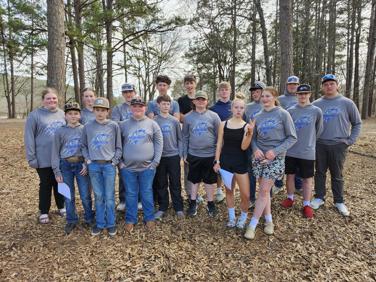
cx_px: 188
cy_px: 141
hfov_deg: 73.9
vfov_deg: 58.9
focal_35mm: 23
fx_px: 250
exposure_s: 1/180
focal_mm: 5.54
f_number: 1.8
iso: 40
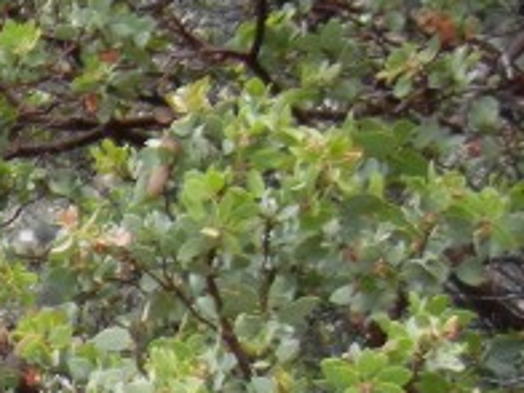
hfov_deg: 10.6
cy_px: 382
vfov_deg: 9.4
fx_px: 2377
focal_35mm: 157
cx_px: -759
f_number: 3.5
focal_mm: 5.4
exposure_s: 1/500
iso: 160
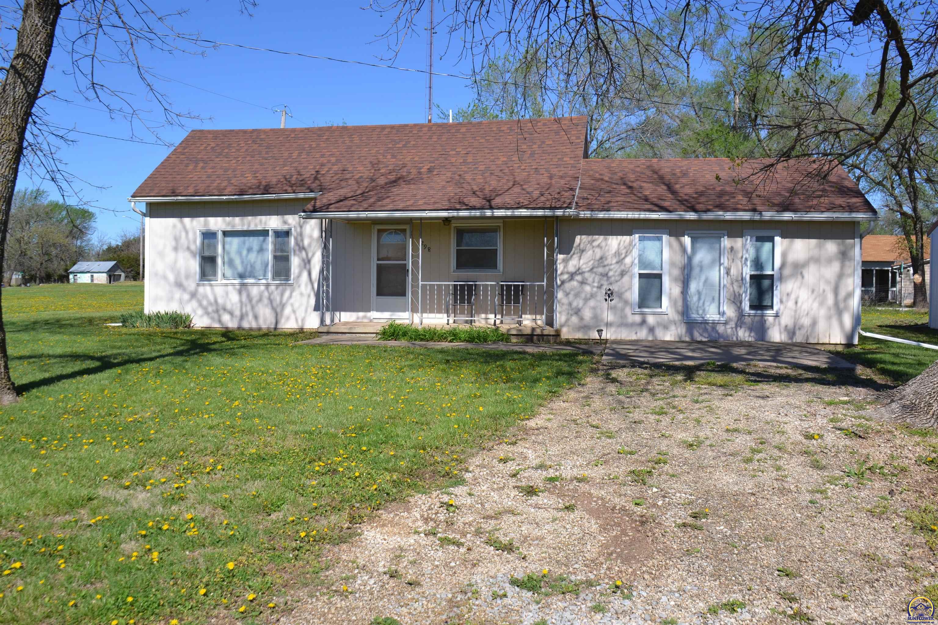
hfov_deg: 59.5
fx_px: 821
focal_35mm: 32
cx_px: 469
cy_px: 312
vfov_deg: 41.7
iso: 100
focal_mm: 21
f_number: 9
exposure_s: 1/320
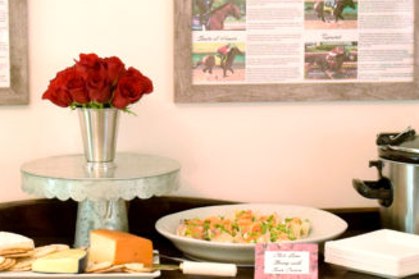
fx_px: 1420
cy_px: 83
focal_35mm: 122
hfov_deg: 16.8
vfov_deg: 11.2
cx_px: 159
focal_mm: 26
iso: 2200
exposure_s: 1/40
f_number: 4
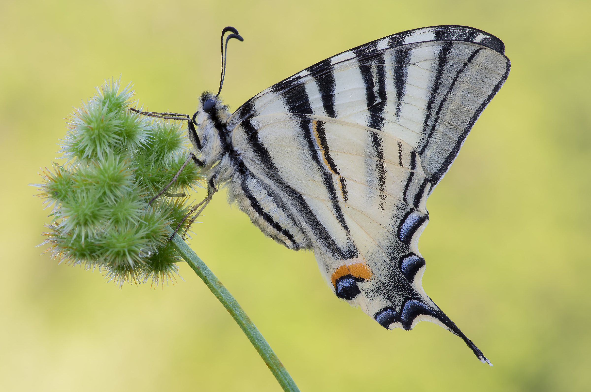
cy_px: 196
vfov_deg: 9.1
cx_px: 296
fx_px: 2460
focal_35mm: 150
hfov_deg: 13.7
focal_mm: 100
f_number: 13
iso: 100
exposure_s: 1/10
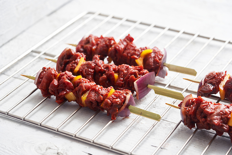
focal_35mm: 90
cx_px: 116
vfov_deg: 15.2
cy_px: 78
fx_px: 580
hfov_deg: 22.6
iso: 200
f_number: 5.6
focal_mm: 90
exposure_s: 1/125
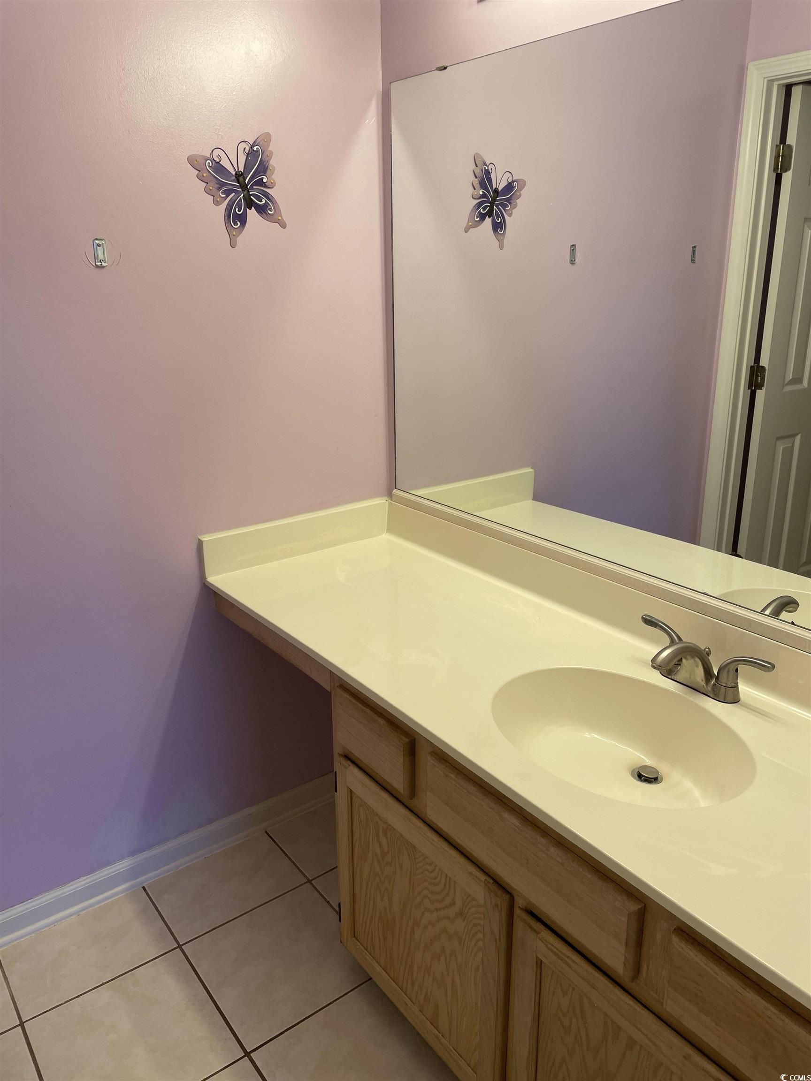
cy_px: 540
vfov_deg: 67.3
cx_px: 406
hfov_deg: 53.1
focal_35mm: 26
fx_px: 812
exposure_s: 1/120
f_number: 1.6
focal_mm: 4.2
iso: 40
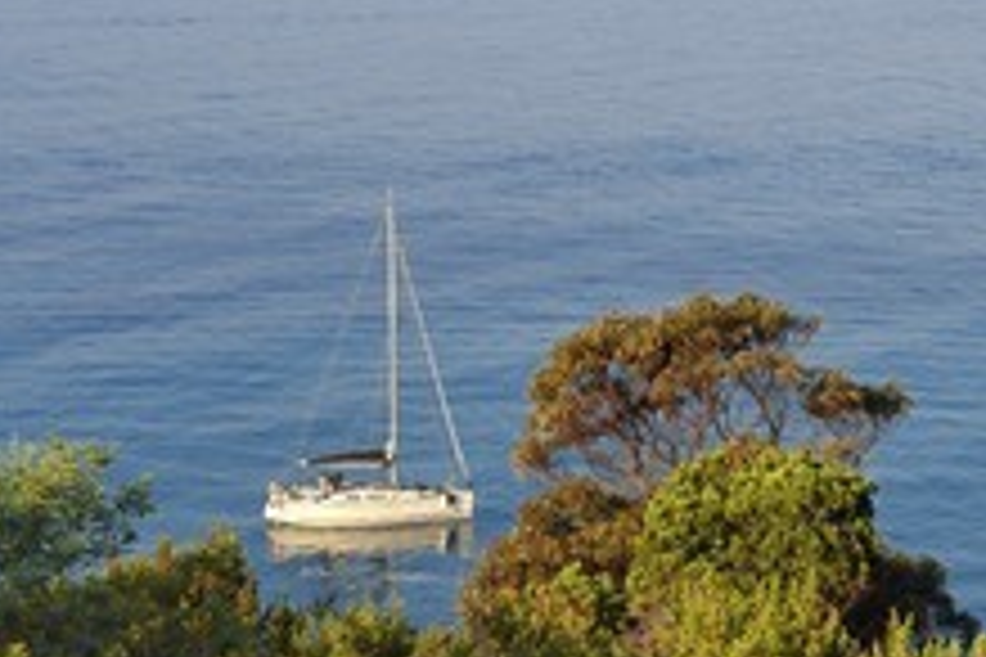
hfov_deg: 15.3
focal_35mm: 134
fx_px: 3670
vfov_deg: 10.2
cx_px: 617
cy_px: 454
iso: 200
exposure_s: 1/250
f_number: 9
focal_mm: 70
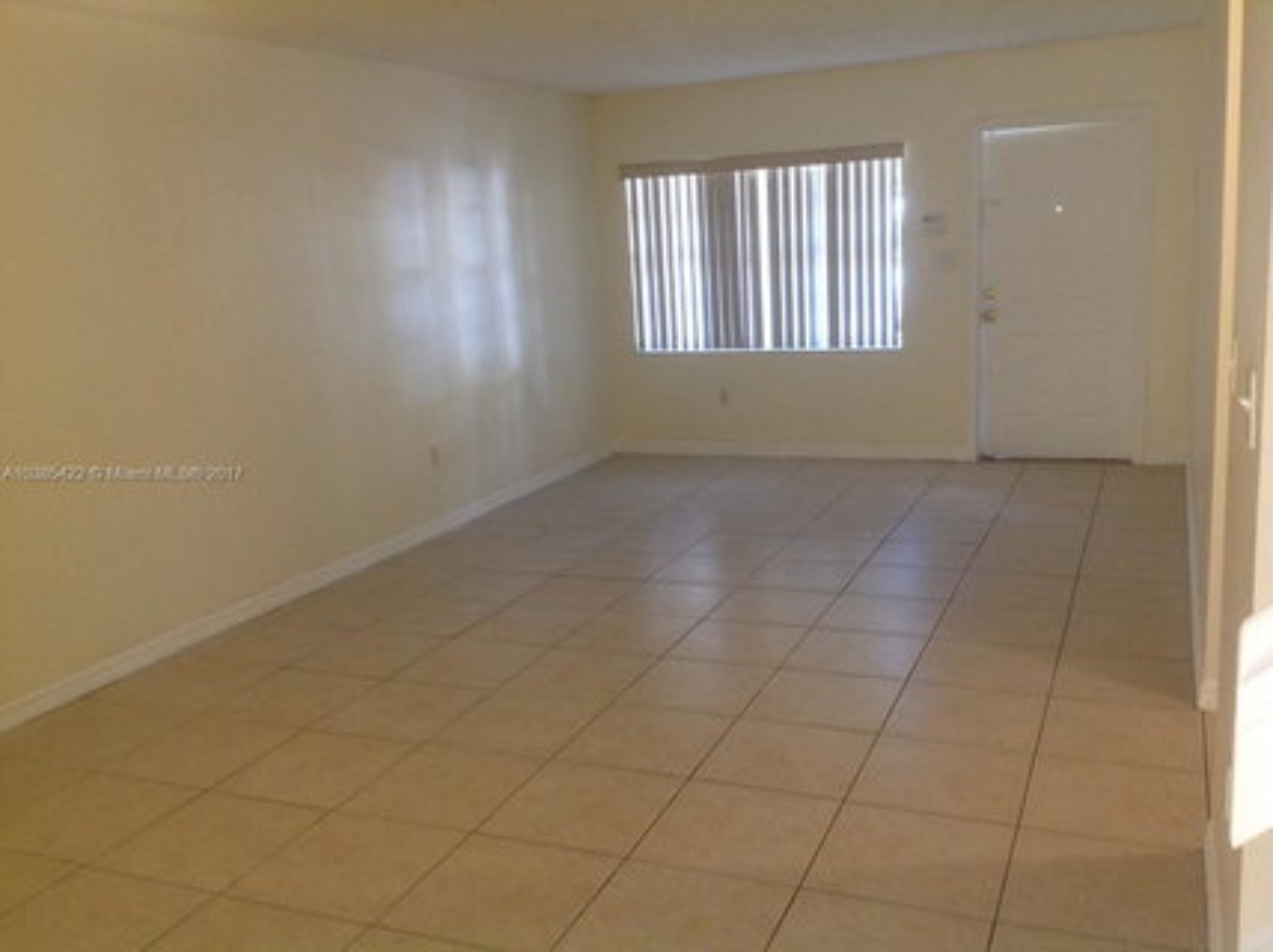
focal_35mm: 35
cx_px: 636
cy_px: 476
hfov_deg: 52.7
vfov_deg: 40.6
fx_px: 1286
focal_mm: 4.28
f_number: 2.4
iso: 125
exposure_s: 1/15
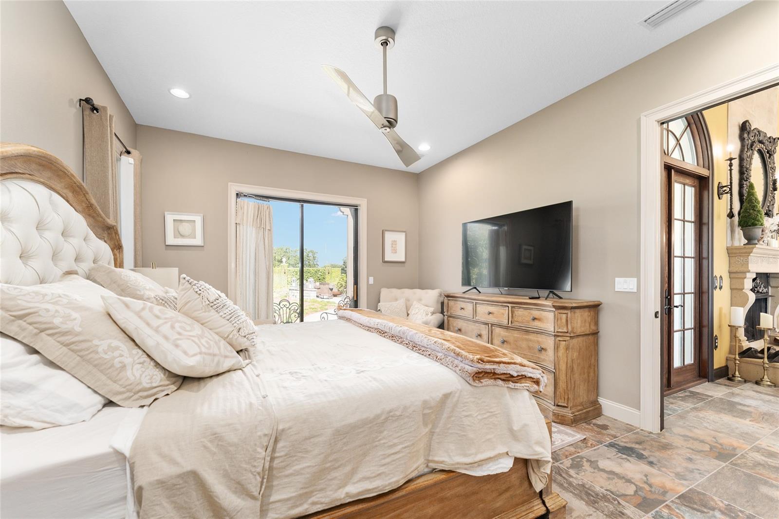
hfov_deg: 104.3
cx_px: 390
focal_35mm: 14
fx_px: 303
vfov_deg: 81.2
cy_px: 260
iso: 500
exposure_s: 1/5
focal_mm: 14
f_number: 7.1
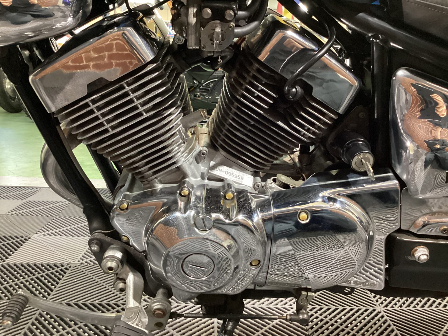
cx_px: 224
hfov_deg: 58.4
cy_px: 168
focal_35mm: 31
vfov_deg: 45.4
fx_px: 401
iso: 500
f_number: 2.4
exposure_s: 1/30
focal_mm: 3.3
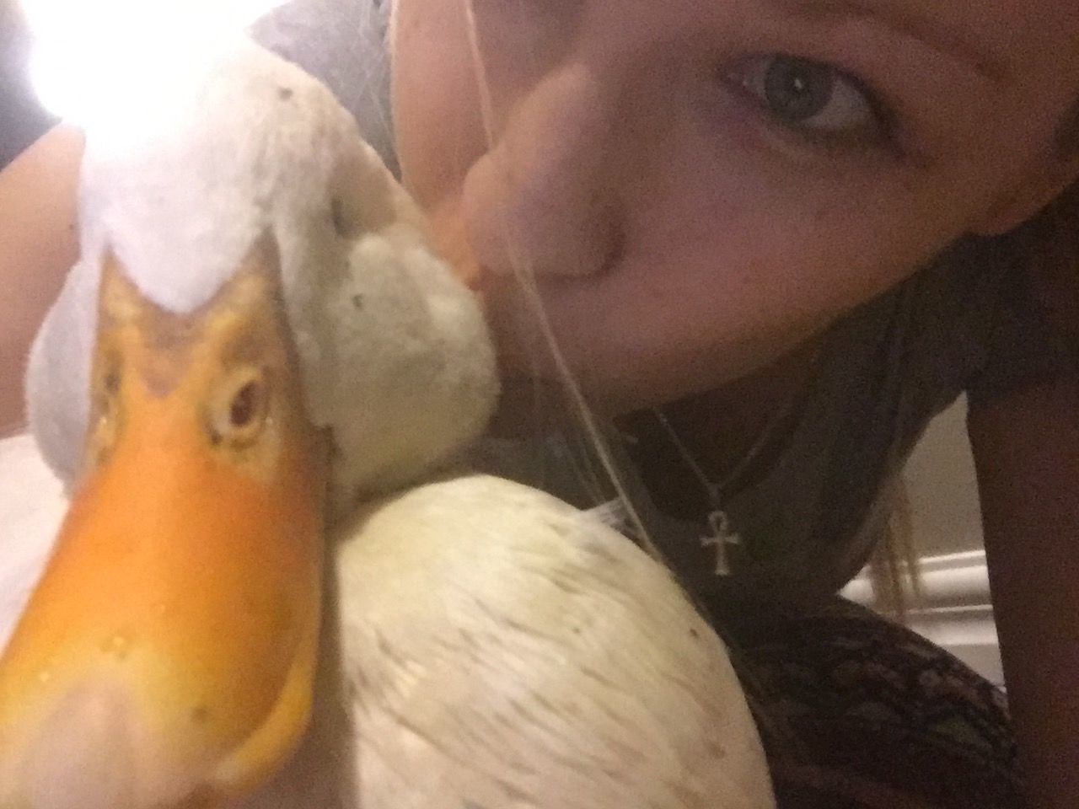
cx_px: 540
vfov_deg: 45.4
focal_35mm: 31
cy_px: 404
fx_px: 966
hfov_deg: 58.4
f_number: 2.2
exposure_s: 1/15
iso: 800
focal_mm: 2.65
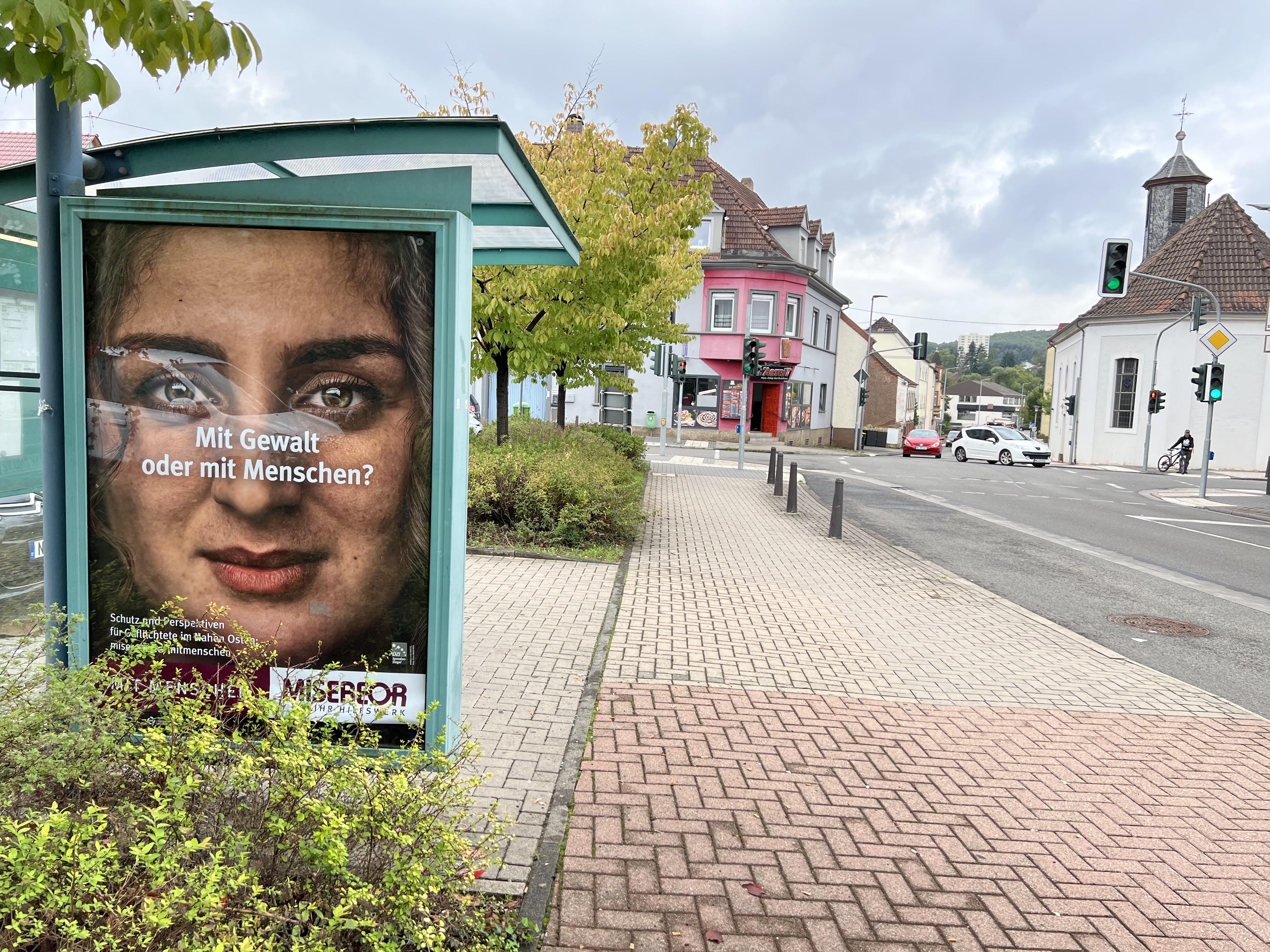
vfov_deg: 53.1
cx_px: 635
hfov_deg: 67.3
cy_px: 476
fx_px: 954
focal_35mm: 26
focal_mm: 5.7
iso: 50
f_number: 1.5
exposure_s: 1/611
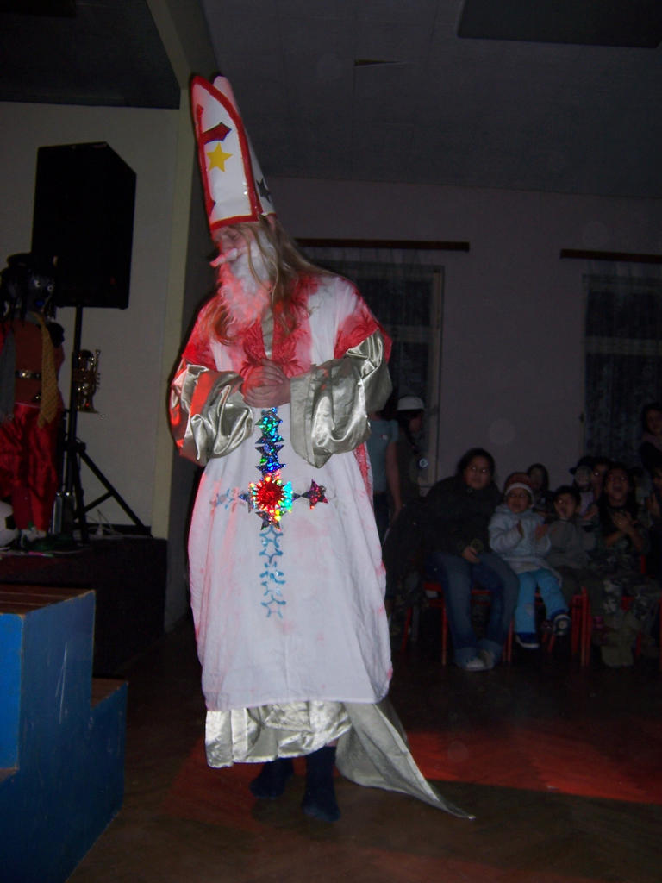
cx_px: 331
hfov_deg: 42.9
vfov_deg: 55.4
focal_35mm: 33
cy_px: 442
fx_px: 841
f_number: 2.8
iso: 80
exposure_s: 1/60
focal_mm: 5.5
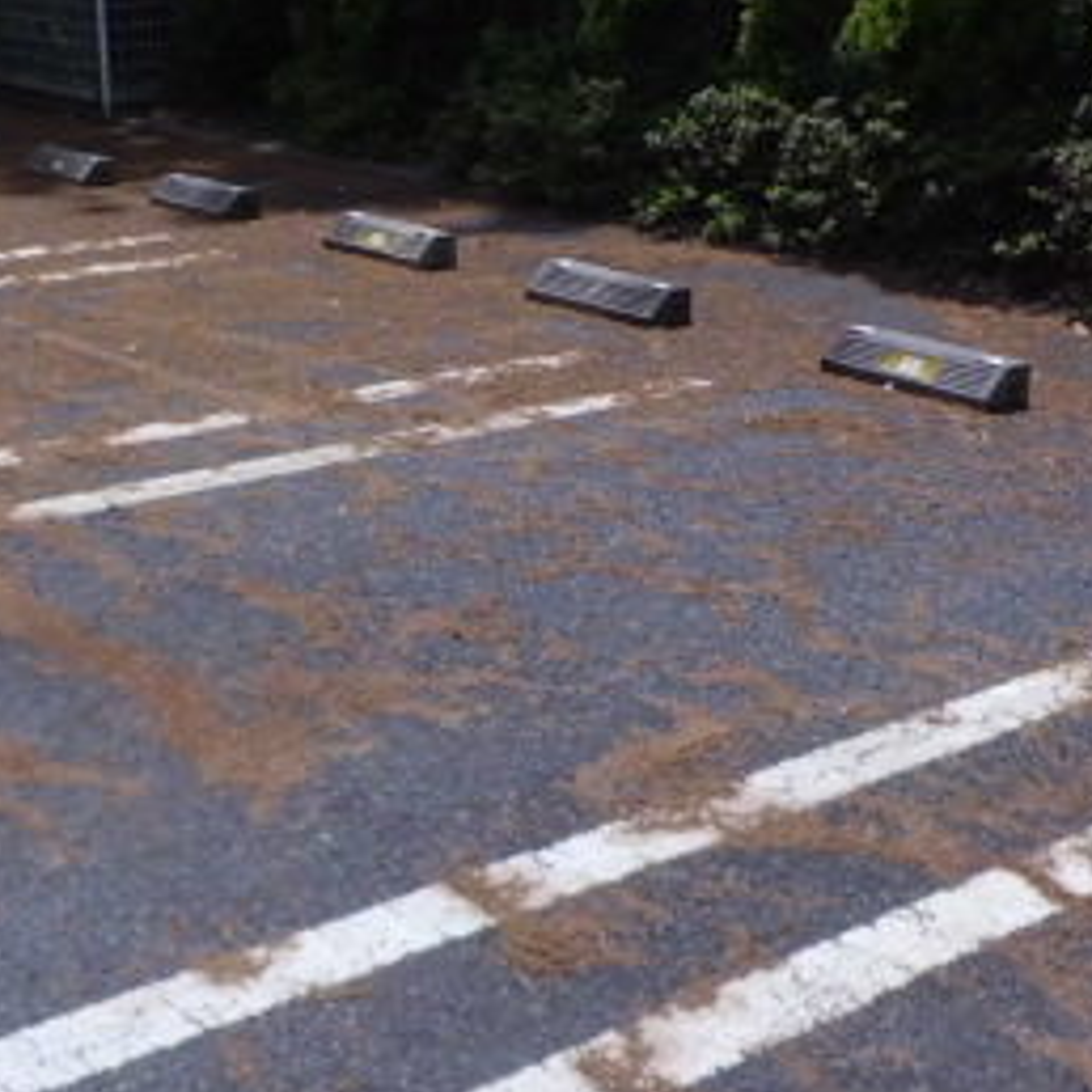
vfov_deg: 29.9
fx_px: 2034
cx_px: 440
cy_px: 694
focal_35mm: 57
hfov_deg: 30.0
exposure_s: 1/200
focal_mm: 4.7
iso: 64
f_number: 7.9
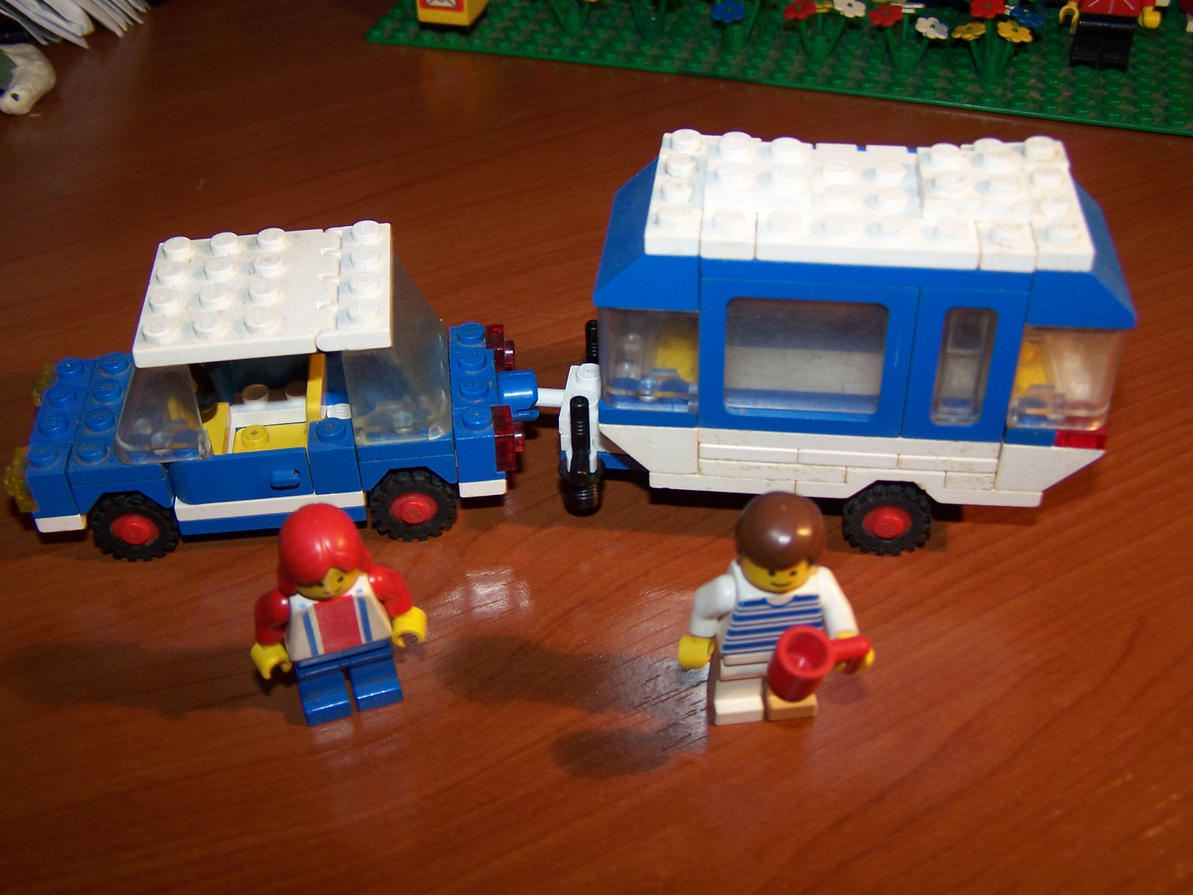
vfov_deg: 37.7
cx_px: 596
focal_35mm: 38
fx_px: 1310
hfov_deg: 49.0
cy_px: 448
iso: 80
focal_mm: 6.3
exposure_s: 1/15
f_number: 2.8
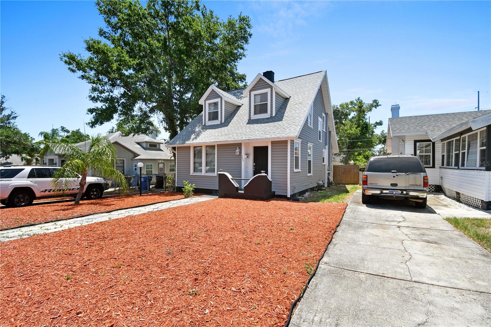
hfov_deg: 100.4
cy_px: 164
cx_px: 246
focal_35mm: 15
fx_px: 205
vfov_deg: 77.3
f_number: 7.1
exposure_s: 1/500
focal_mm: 10
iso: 100
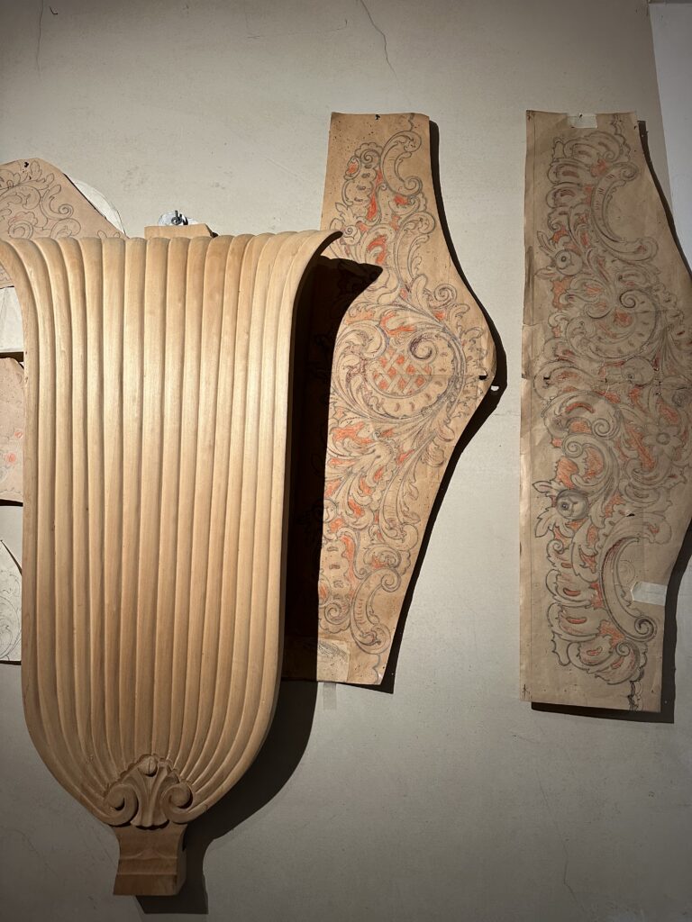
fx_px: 640
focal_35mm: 24
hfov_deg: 56.8
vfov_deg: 71.6
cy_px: 461
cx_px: 346
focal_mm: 6.86
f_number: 1.78
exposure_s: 1/100
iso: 200
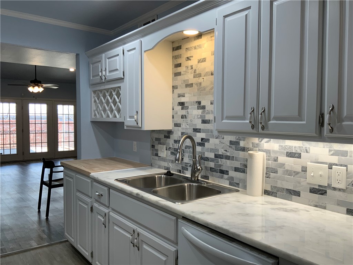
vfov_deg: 48.2
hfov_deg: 61.7
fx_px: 296
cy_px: 132
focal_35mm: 29
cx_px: 176
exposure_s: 1/120
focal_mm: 3
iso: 32
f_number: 1.8
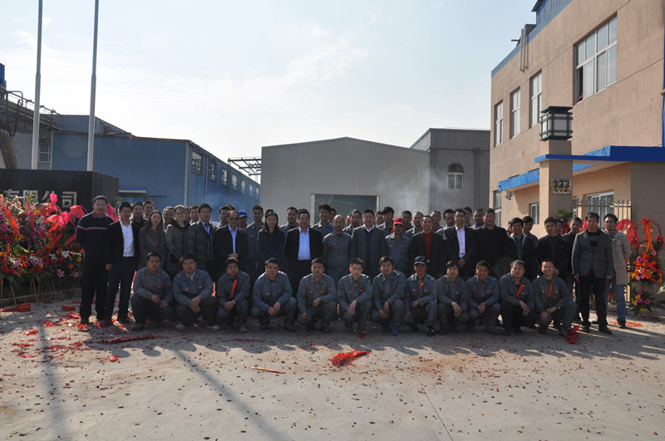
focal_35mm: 33
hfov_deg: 57.3
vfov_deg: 39.9
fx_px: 609
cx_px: 332
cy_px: 220
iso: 200
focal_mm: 22
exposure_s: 1/200
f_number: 18
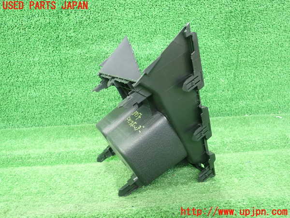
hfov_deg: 60.0
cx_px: 145
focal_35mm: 30
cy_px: 109
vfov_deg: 46.8
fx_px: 251
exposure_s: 1/100
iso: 800
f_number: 2.3
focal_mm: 5.5
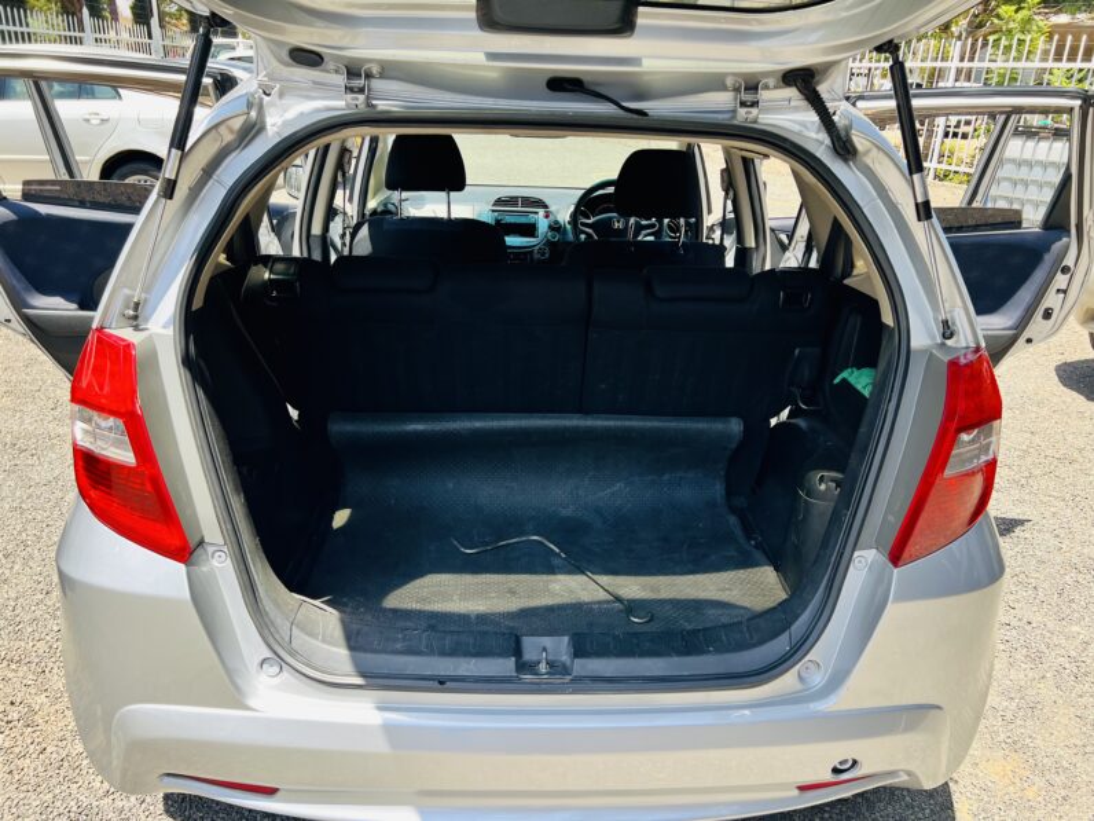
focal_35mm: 26
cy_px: 410
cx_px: 547
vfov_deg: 53.1
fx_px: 822
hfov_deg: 67.3
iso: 50
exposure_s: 1/763
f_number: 1.5
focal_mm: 5.7
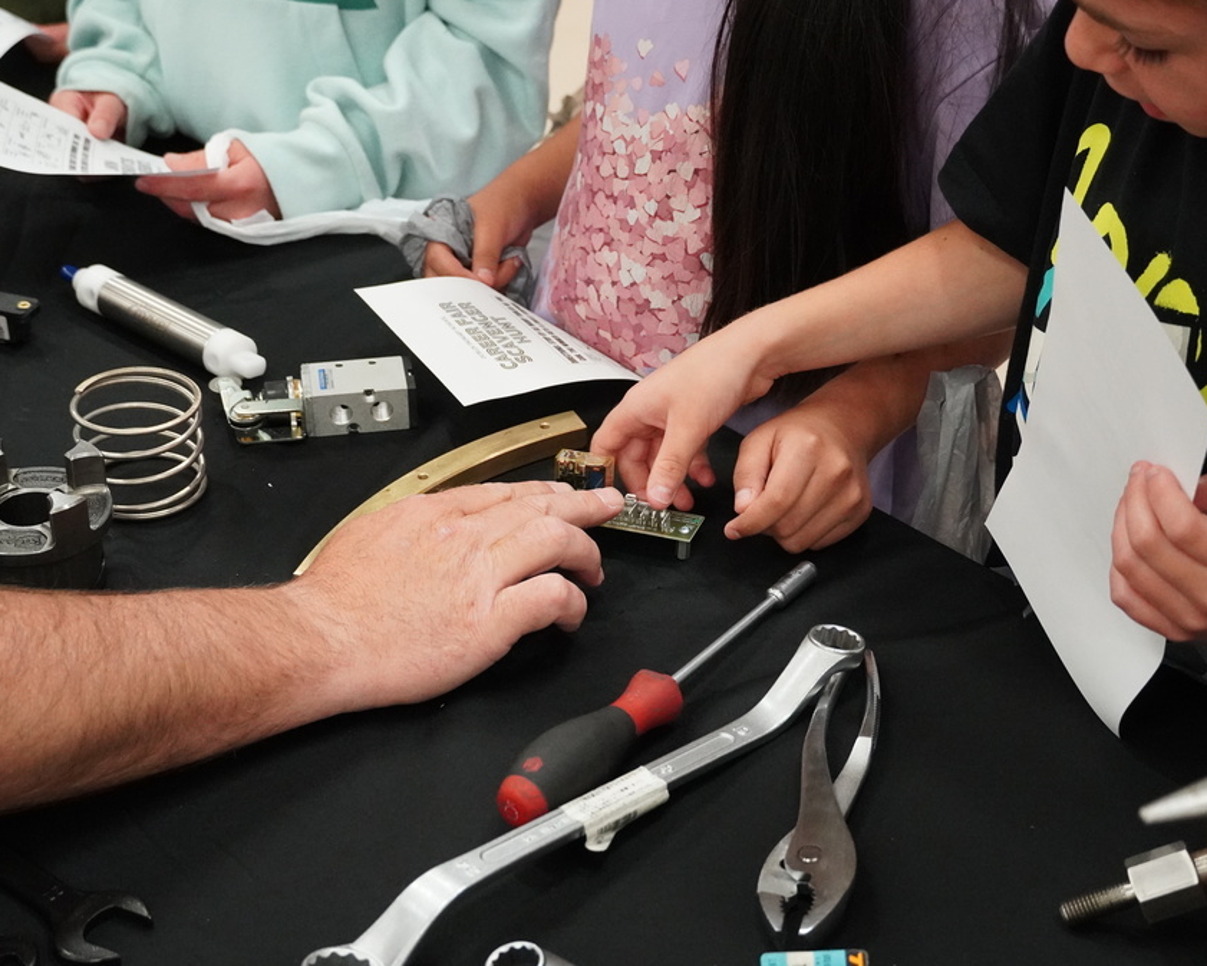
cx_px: 534
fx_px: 2021
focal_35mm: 57
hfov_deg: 33.2
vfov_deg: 26.9
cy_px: 482
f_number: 4.5
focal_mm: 33
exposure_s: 1/160
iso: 6400
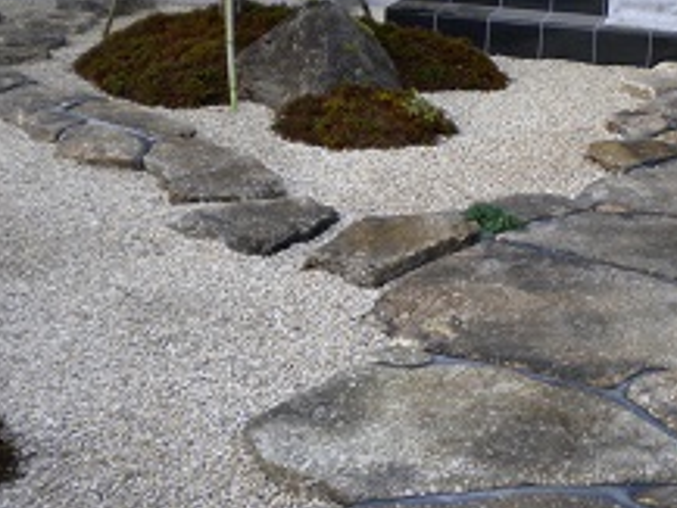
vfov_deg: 25.2
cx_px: 480
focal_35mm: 58
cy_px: 184
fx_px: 1135
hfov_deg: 32.8
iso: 157
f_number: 3.1
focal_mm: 6.3
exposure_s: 1/56.4
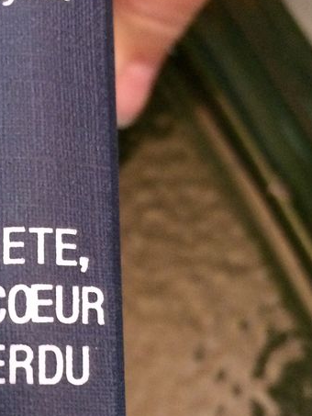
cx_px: 38
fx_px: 769
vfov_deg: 30.1
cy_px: 270
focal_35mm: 64
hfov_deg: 22.4
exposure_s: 1/17
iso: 500
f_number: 2.2
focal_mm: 4.15
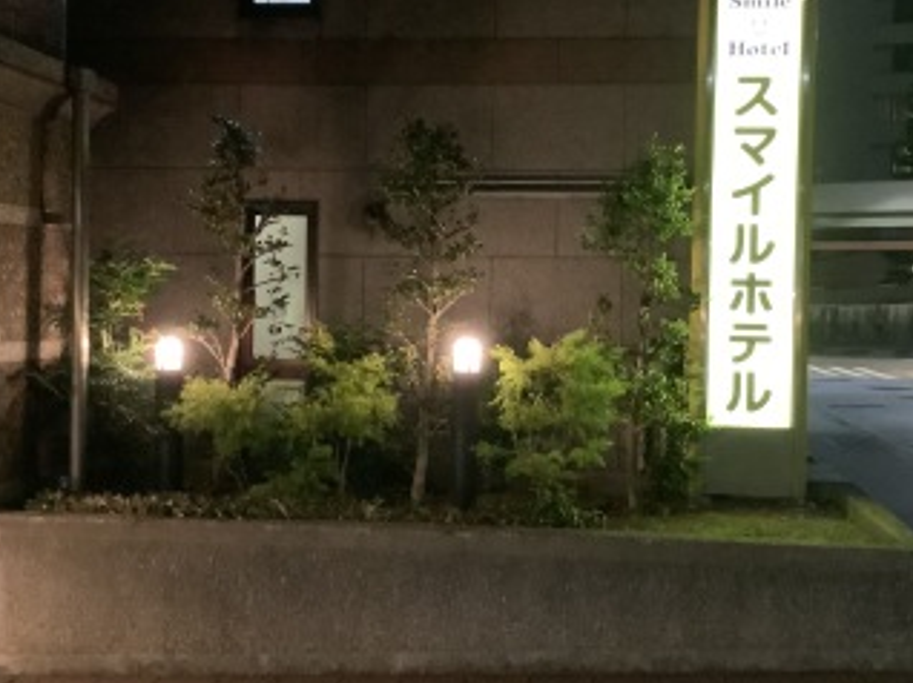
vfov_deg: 36.7
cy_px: 287
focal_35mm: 39
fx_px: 1028
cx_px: 528
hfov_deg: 47.7
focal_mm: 3.3
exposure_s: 1/17
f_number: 2.4
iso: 640
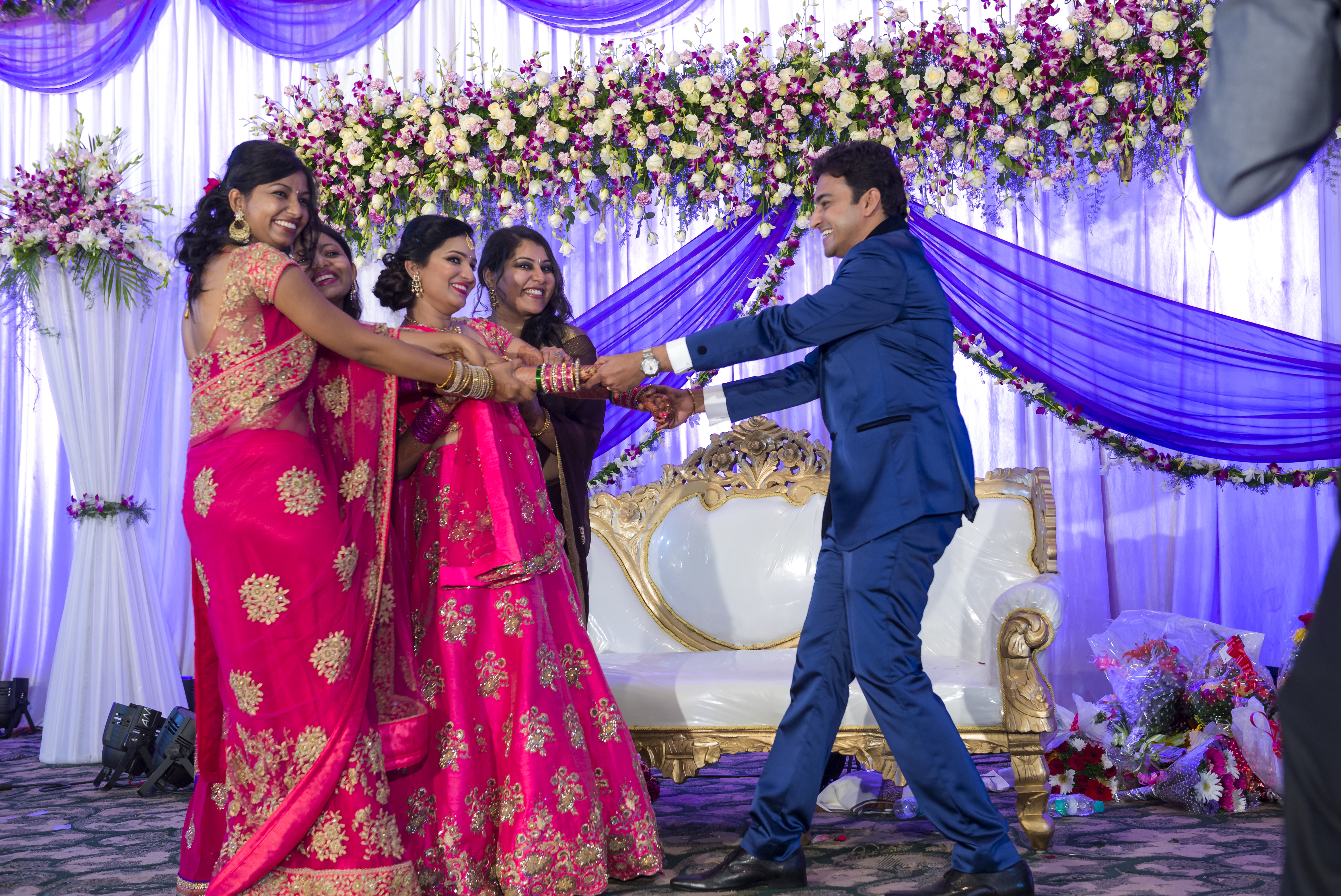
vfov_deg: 27.0
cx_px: 670
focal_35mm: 50
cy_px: 448
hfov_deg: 39.6
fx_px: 1863
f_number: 5
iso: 1600
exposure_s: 1/80
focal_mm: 50
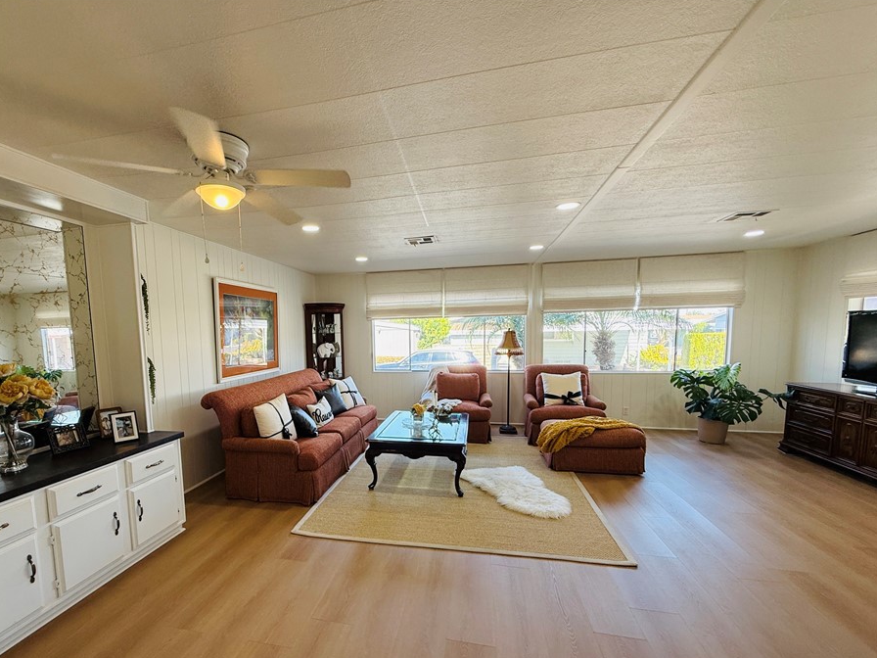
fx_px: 405
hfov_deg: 94.0
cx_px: 382
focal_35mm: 16
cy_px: 371
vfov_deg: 77.7
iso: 80
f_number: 2.2
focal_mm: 2.22
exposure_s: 1/99
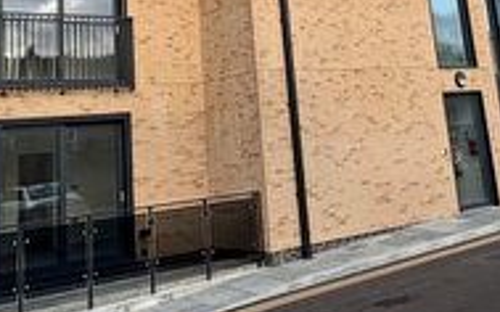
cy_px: -54
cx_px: 294
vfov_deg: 21.9
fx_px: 749
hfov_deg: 36.8
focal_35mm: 55
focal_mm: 2.22
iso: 50
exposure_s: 1/502
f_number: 2.2
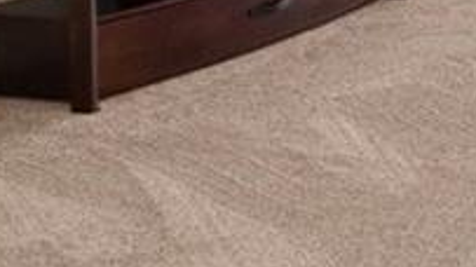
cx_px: 1133
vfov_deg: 8.4
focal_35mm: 129
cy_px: -429
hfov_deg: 12.9
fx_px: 1627
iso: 250
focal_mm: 10.4
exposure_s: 1/2.5
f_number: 9
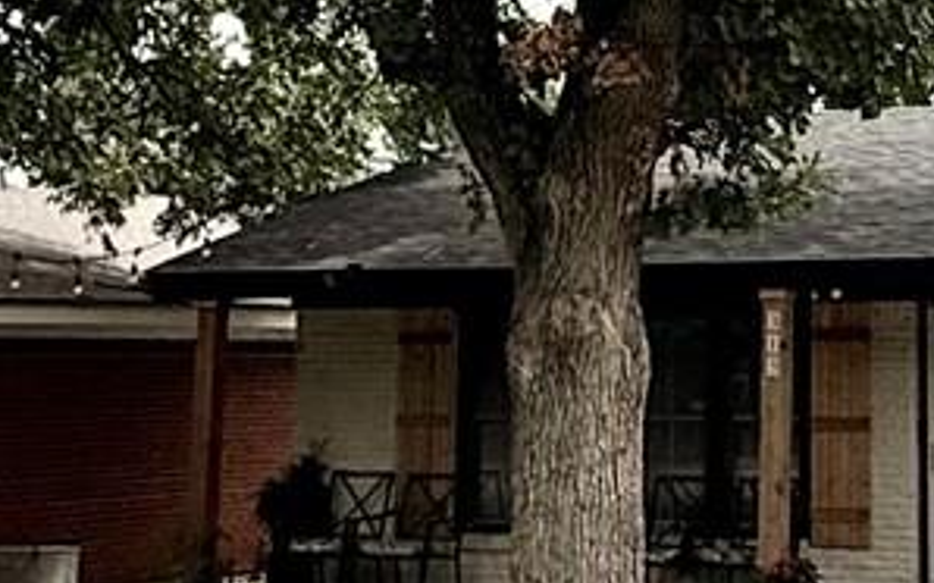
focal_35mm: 102
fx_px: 2595
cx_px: 1000
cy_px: -56
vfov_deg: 12.6
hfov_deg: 19.6
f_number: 2.2
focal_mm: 2.22
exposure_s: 1/1534
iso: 50
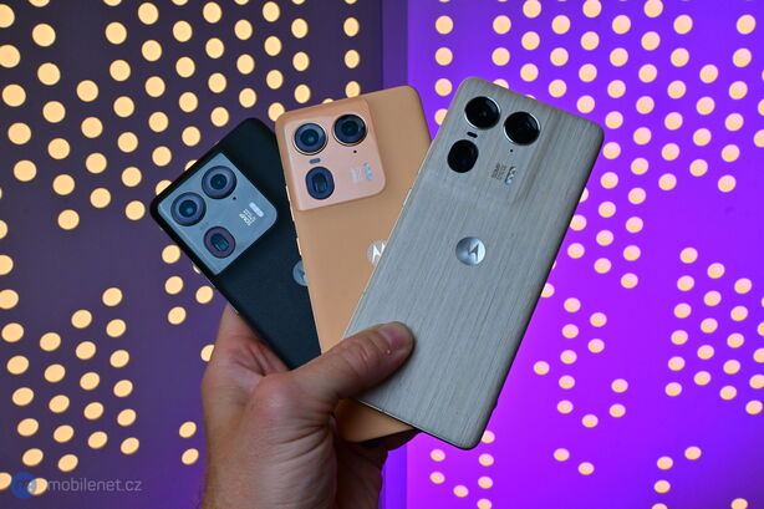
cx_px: 382
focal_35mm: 36
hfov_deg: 53.1
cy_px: 254
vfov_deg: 36.9
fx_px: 764
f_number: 13
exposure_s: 1/80
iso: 640
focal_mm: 24
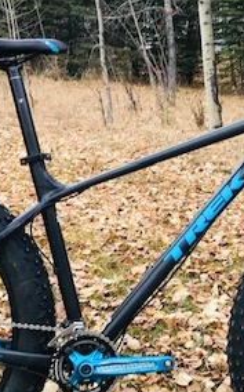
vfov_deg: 30.6
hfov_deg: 19.3
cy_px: 218
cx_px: 178
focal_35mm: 67
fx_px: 714
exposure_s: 1/245
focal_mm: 3.99
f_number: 1.8
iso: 20
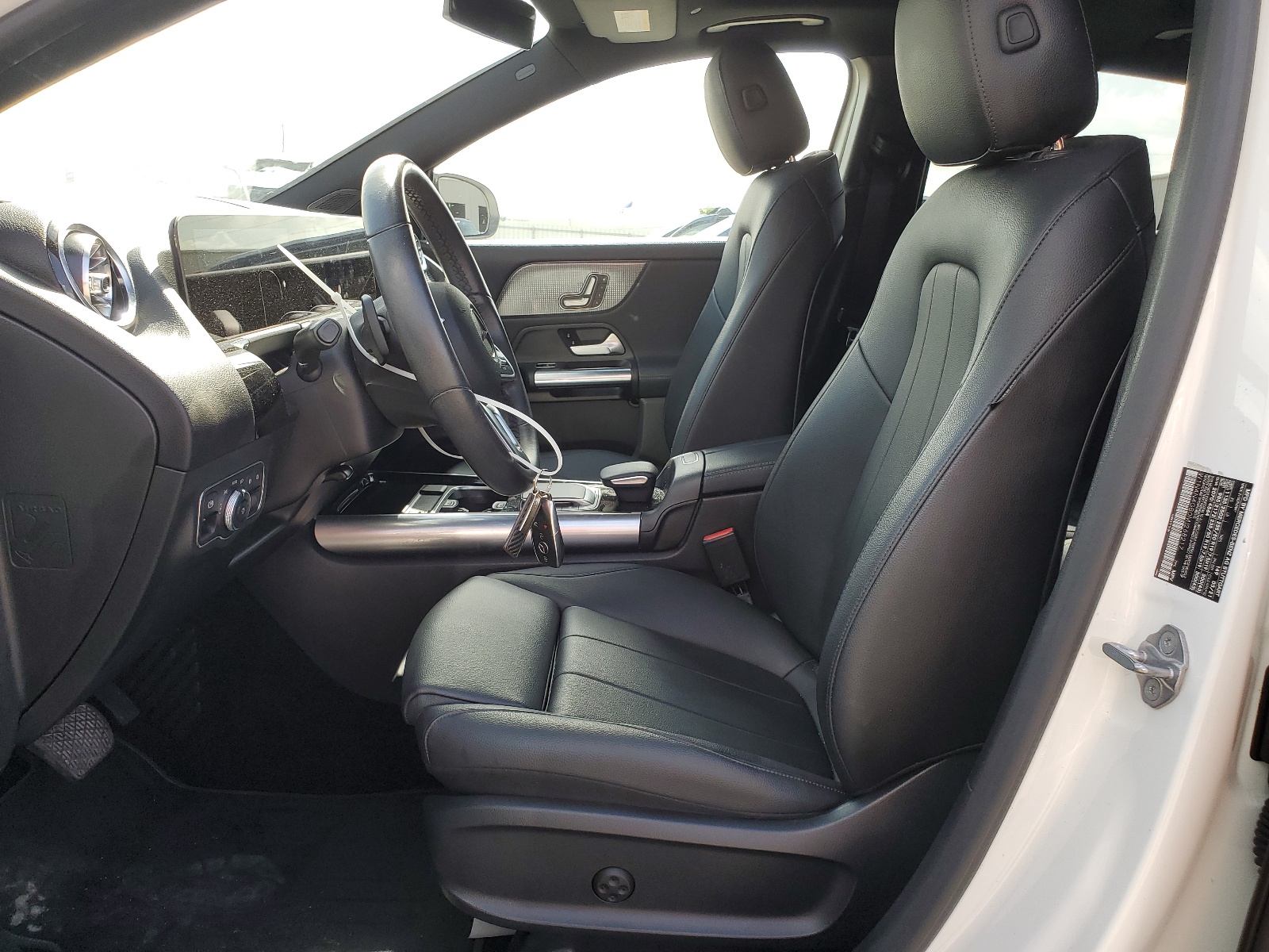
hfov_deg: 67.3
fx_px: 953
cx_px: 634
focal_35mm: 26
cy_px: 476
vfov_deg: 53.1
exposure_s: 1/244
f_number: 1.5
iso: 50
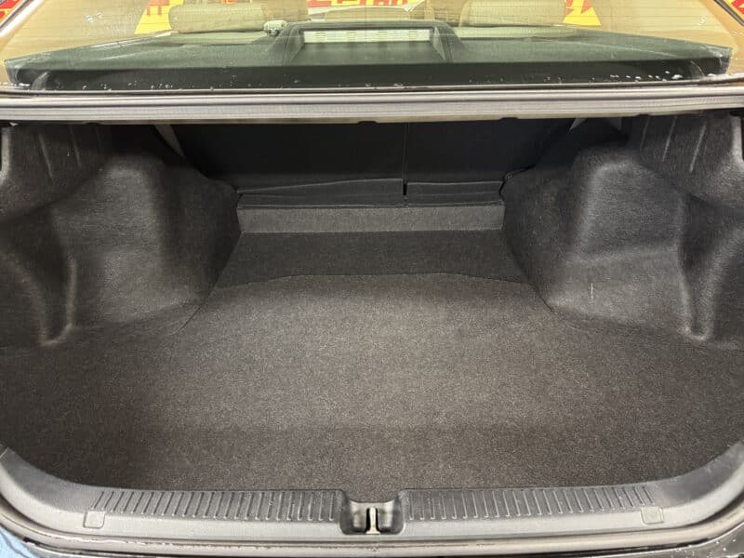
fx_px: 516
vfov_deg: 56.8
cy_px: 279
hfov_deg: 71.6
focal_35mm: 24
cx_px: 372
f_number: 1.78
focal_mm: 6.76
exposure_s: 1/33
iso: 800
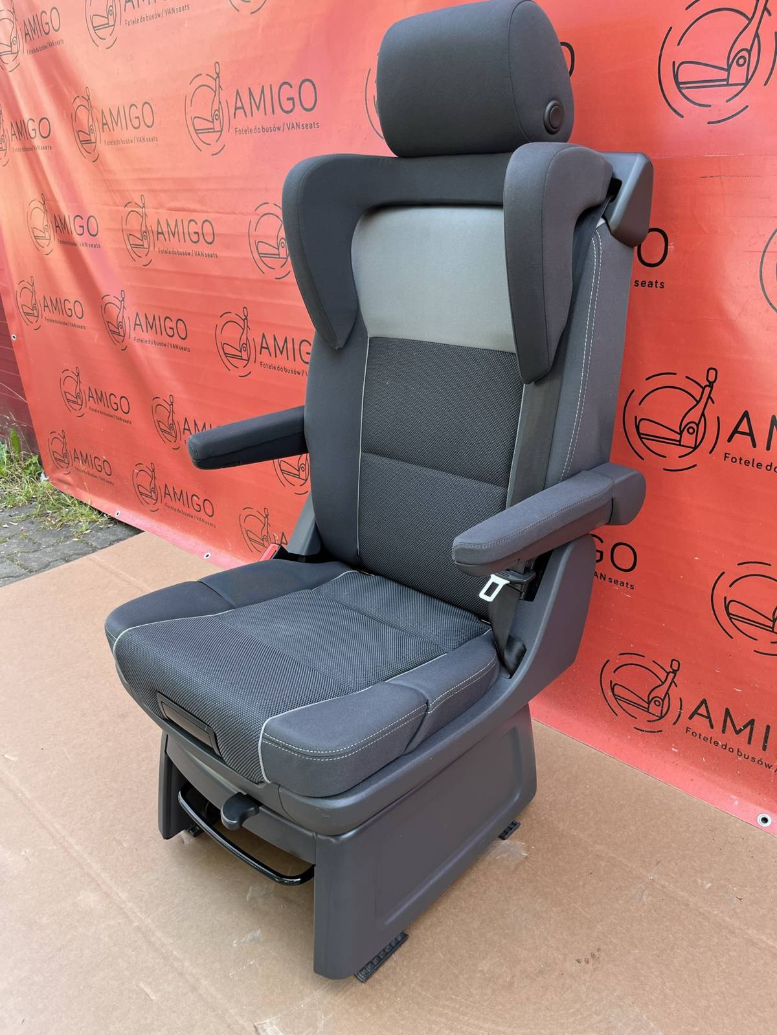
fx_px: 778
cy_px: 518
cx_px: 388
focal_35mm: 26
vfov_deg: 67.3
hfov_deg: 53.1
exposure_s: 1/122
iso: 50
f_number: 1.6
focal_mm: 5.1
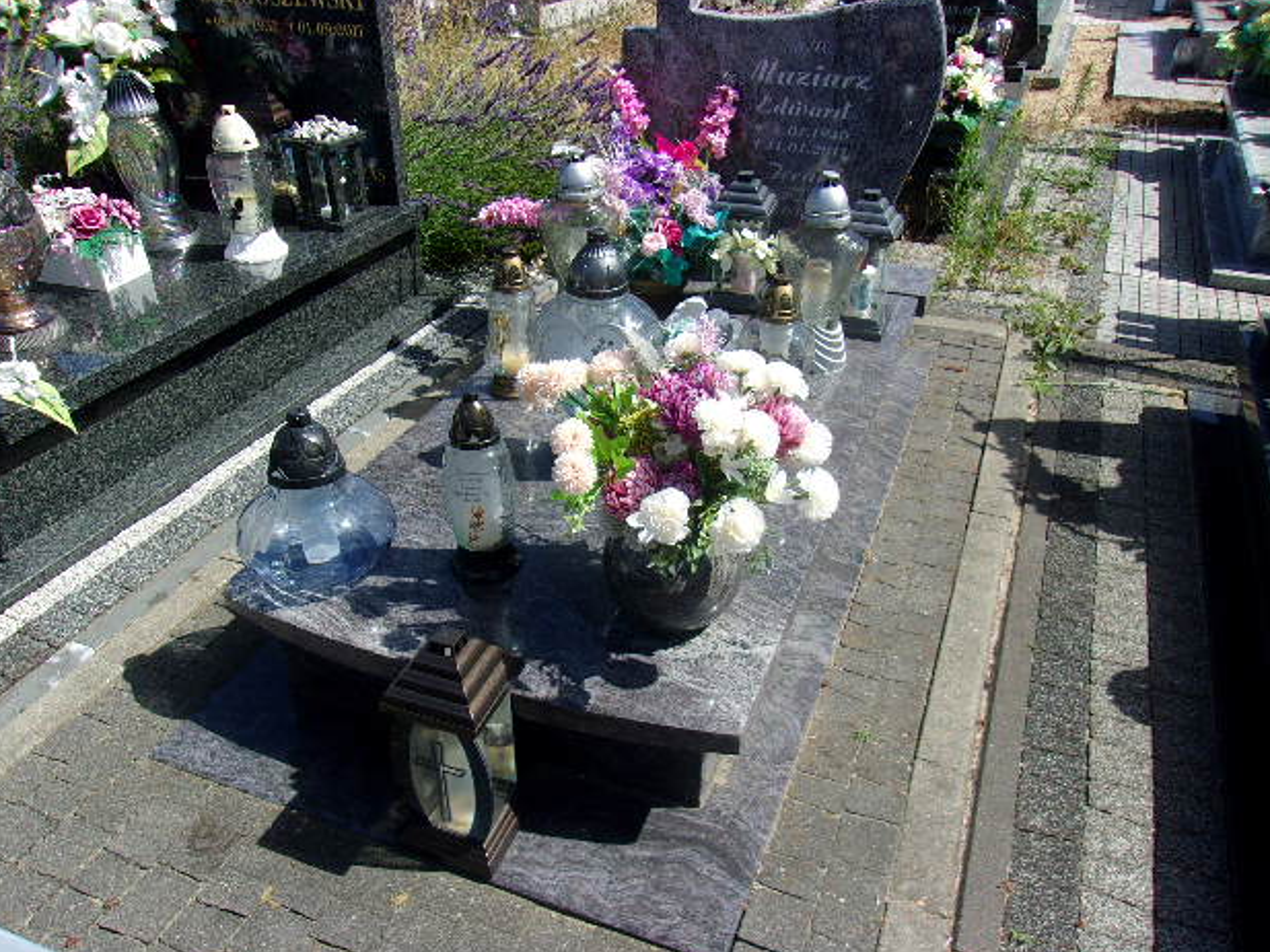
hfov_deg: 63.4
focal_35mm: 28
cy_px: 483
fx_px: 1027
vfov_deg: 49.8
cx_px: 618
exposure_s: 1/100
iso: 80
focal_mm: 4.9
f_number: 10.4
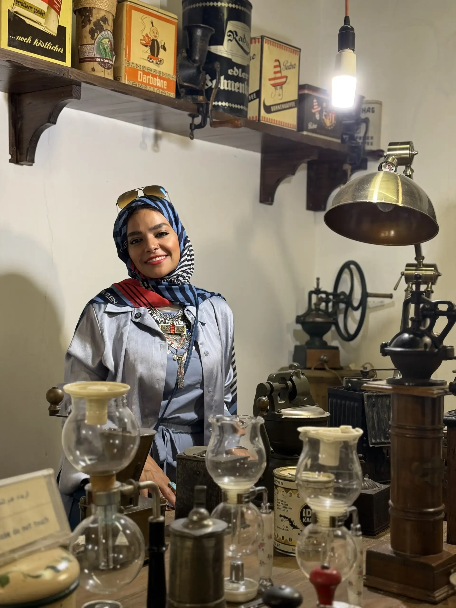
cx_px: 228
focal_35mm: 48
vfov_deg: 39.7
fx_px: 843
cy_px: 304
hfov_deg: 30.3
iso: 160
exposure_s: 1/50
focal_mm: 6.76
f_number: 1.78
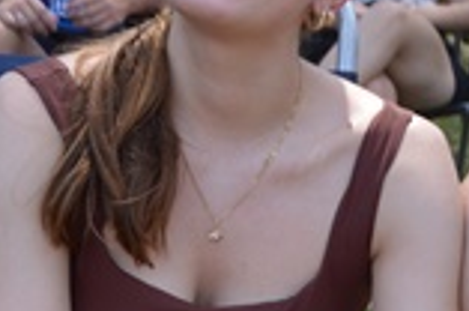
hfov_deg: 11.7
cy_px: 301
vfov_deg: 7.9
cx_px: 606
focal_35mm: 172
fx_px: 2236
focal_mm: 30
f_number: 5.6
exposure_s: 1/125
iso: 100
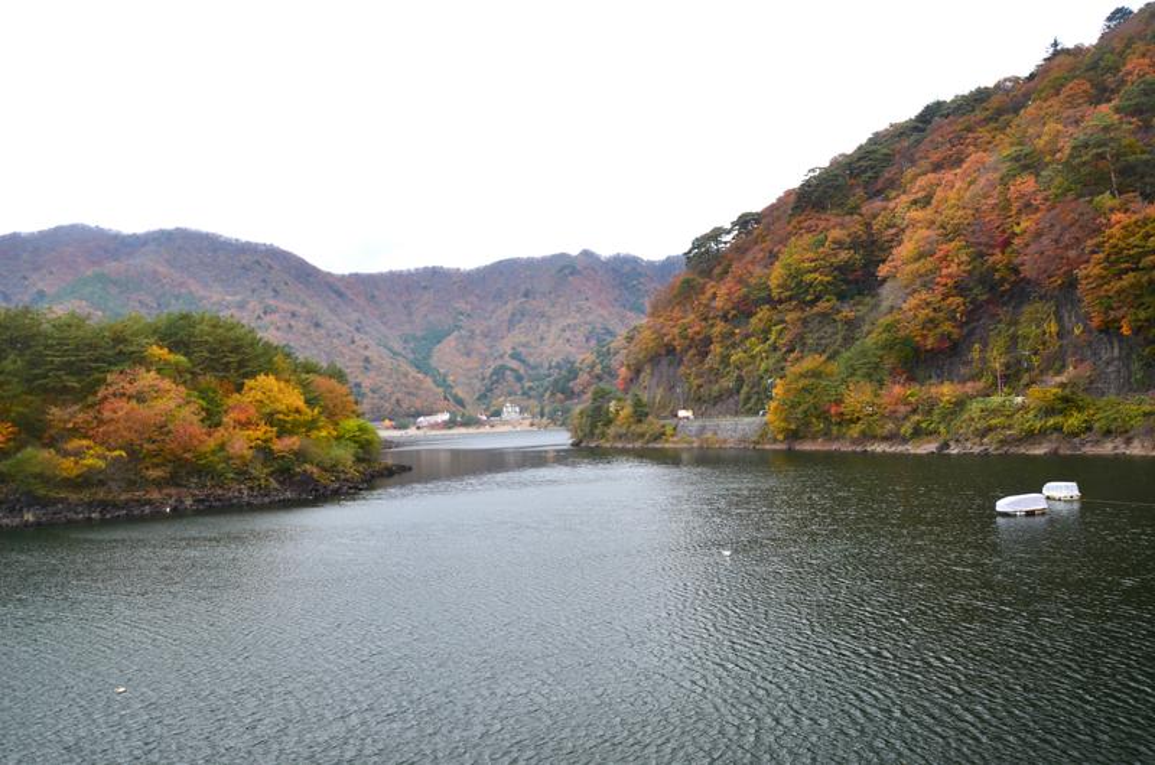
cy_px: 382
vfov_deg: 47.7
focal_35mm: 27
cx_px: 578
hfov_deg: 67.5
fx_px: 865
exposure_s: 1/15
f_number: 6.3
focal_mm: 18
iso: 320
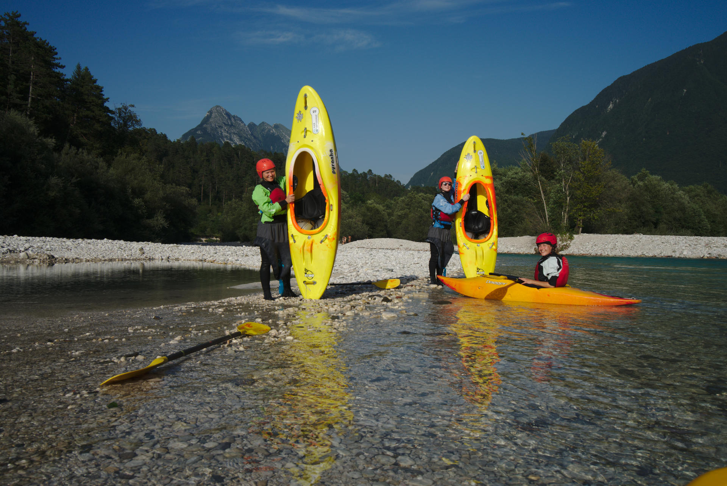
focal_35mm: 31
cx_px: 364
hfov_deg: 60.3
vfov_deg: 42.4
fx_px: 626
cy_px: 243
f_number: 14
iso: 100
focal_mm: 31
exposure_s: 1/160
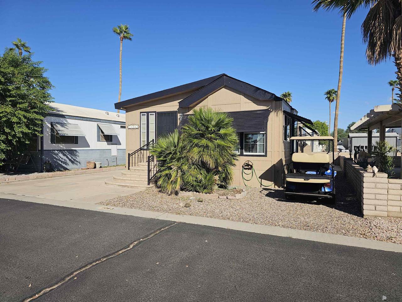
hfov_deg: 73.9
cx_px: 201
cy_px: 151
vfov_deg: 58.9
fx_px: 267
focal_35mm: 23
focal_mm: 6.3
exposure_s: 1/1111
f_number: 1.7
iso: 10
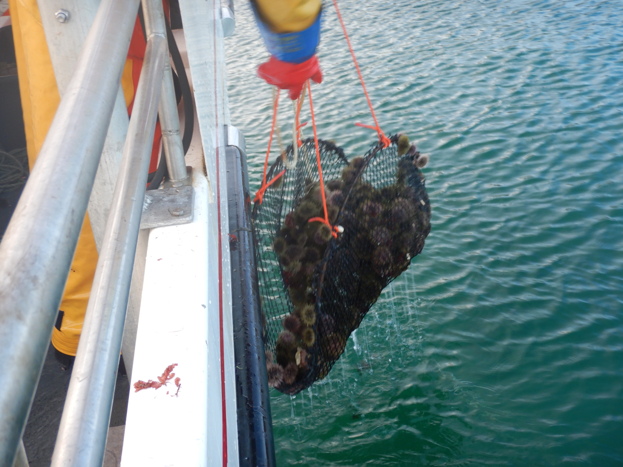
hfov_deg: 36.8
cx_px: 312
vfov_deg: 28.0
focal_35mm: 52
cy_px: 234
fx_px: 936
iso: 180
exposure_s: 1/30
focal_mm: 9.2
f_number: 4.3
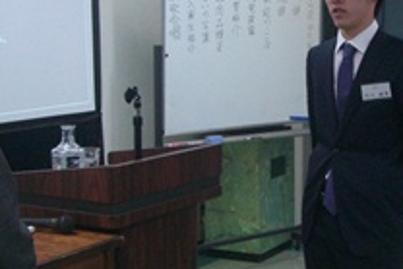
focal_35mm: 85
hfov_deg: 23.8
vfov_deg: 16.1
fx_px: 952
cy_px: 153
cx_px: 275
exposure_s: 1/60
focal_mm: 7.9
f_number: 2.8
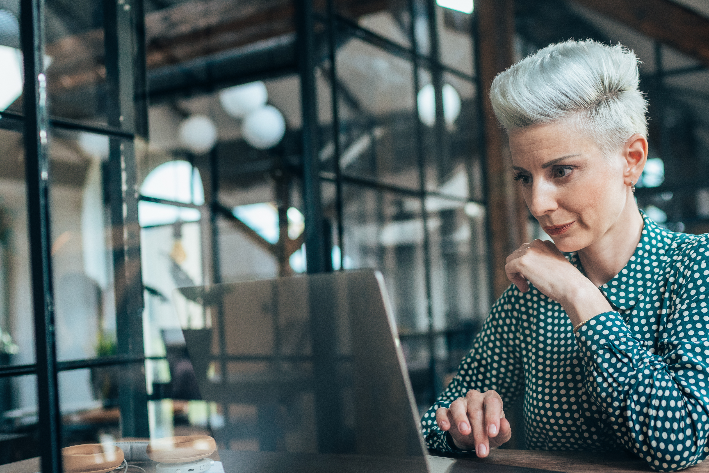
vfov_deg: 29.2
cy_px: 276
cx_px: 405
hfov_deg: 42.6
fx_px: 906
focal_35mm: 46
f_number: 2
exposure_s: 1/500
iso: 1000
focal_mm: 35
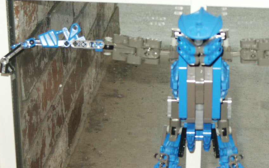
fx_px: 902
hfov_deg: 16.9
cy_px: 128
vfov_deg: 10.6
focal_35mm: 123
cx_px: 198
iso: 200
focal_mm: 15.34
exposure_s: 1/60
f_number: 3.6
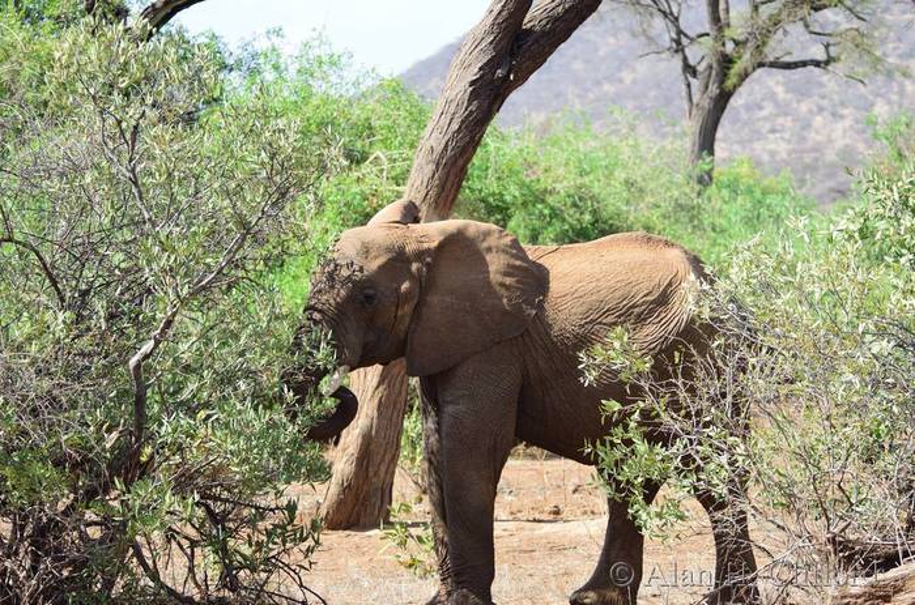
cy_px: 302
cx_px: 458
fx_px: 4564
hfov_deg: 11.4
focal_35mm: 180
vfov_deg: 7.6
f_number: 5.6
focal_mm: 120
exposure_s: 1/400
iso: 200
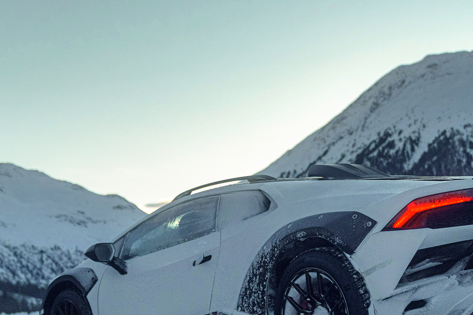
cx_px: 320
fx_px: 972
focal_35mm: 74
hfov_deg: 27.2
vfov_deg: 18.3
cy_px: 242
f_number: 2.8
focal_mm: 36
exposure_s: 1/250
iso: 1600
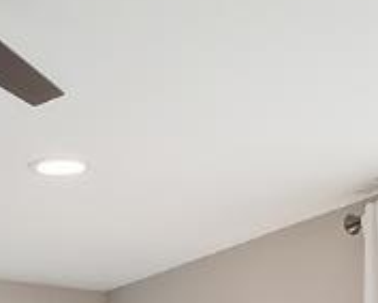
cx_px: 75
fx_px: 1870
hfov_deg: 11.5
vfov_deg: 8.5
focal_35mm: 167
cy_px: 724
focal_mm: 21
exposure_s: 1/60
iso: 320
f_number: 5.6
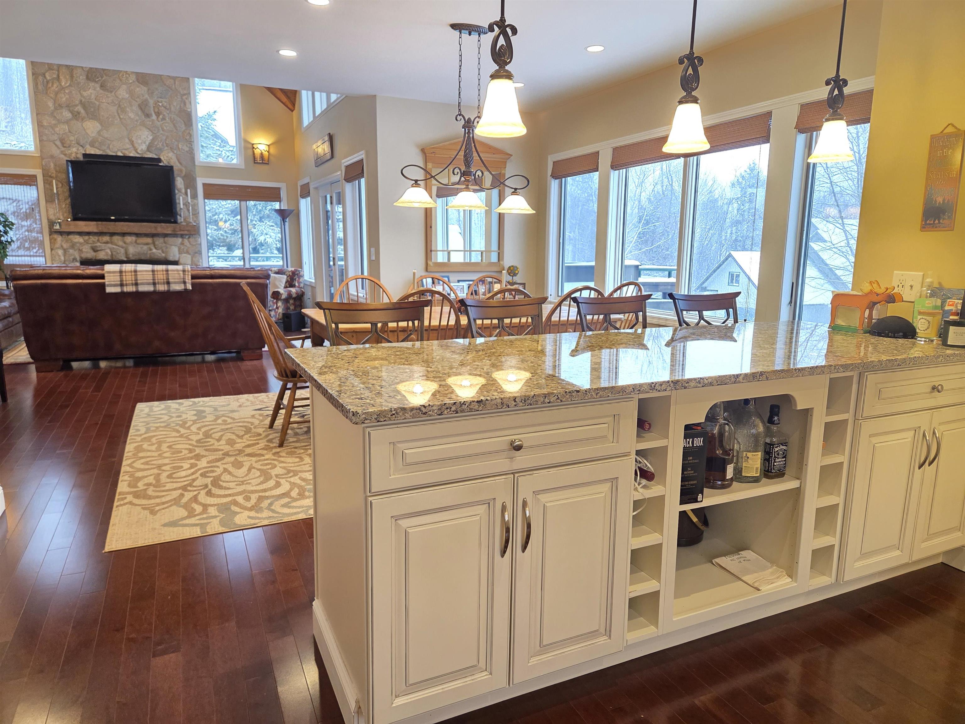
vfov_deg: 58.9
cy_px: 362
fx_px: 641
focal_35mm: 23
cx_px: 482
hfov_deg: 73.9
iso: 400
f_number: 1.8
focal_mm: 5.4
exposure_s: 1/120
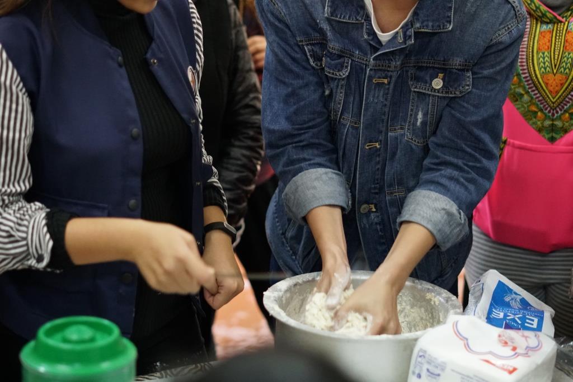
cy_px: 191
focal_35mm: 75
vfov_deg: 18.2
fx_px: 1194
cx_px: 286
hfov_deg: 27.0
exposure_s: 1/160
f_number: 2
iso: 4000
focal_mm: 50
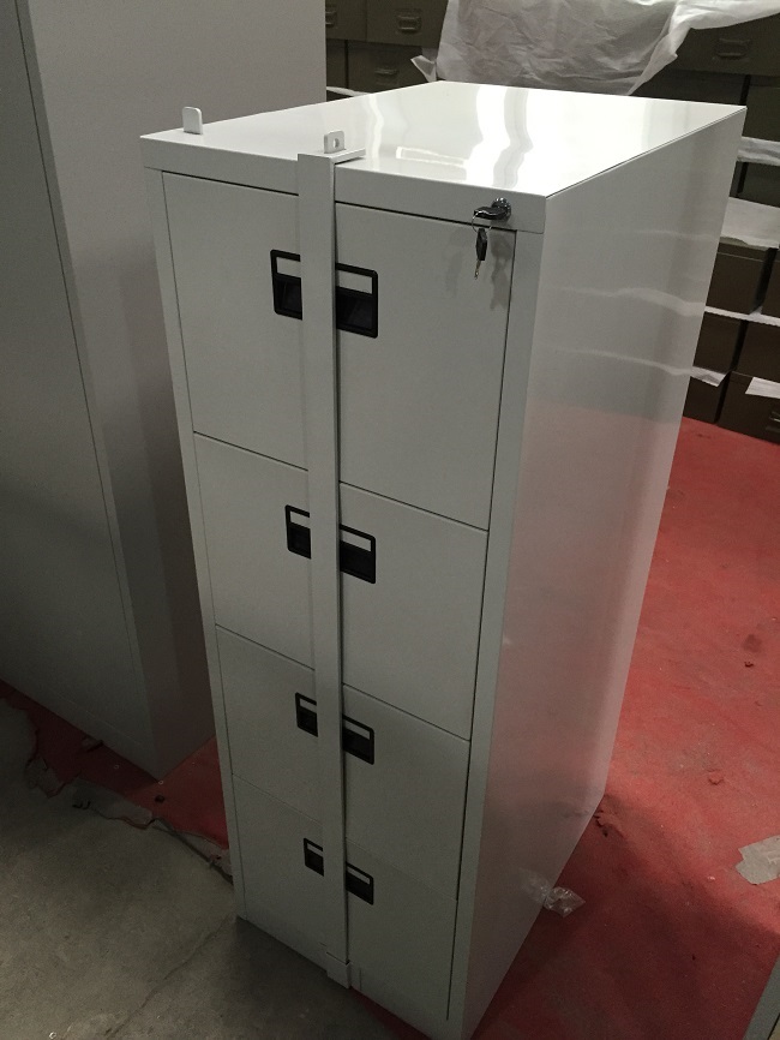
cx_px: 390
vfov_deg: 61.6
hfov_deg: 48.2
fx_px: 871
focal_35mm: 29
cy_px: 520
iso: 160
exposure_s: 1/30
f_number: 2.2
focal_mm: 4.15
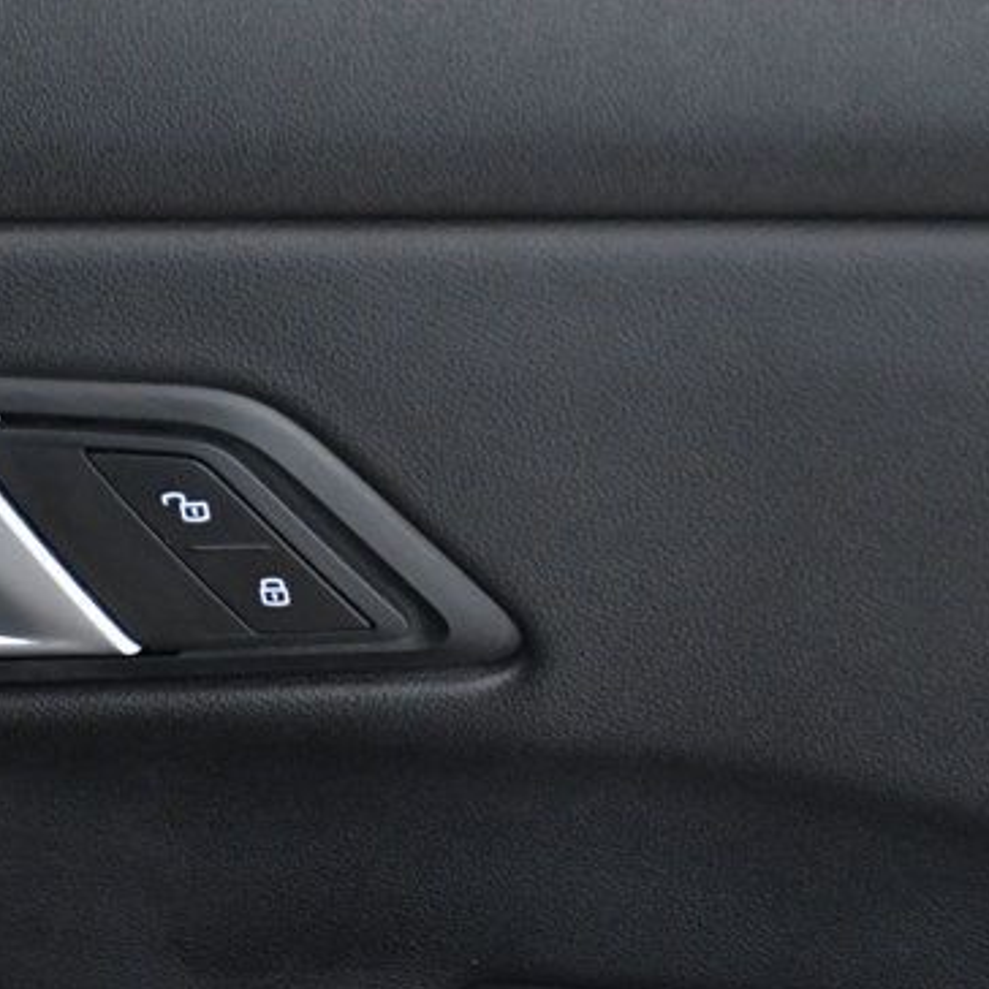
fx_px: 7176
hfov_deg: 7.9
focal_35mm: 222
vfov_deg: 7.9
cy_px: 880
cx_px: 185
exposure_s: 1/160
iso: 2500
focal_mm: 62
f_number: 5
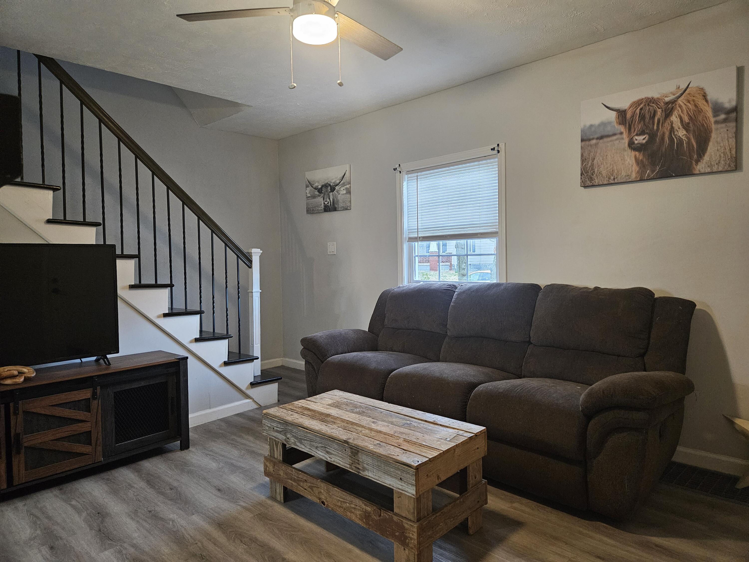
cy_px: 281
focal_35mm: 23
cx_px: 374
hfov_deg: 73.9
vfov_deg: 58.9
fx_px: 498
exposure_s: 1/40
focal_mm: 5.4
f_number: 1.8
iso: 640
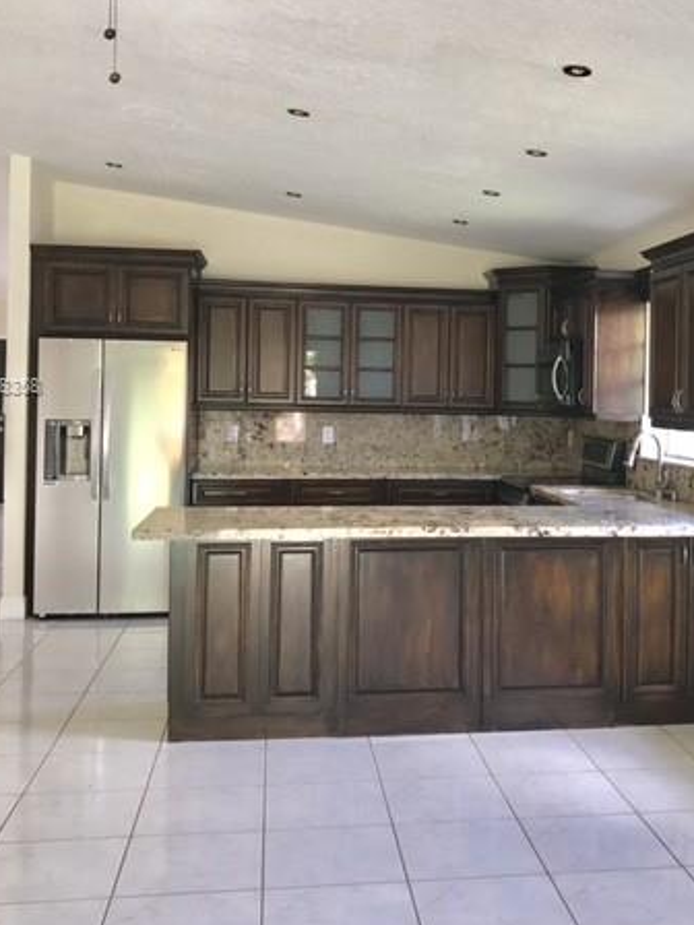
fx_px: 1069
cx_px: 436
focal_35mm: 40
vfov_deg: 46.6
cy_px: 388
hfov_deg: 35.8
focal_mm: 3.99
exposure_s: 1/40
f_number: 1.8
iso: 25
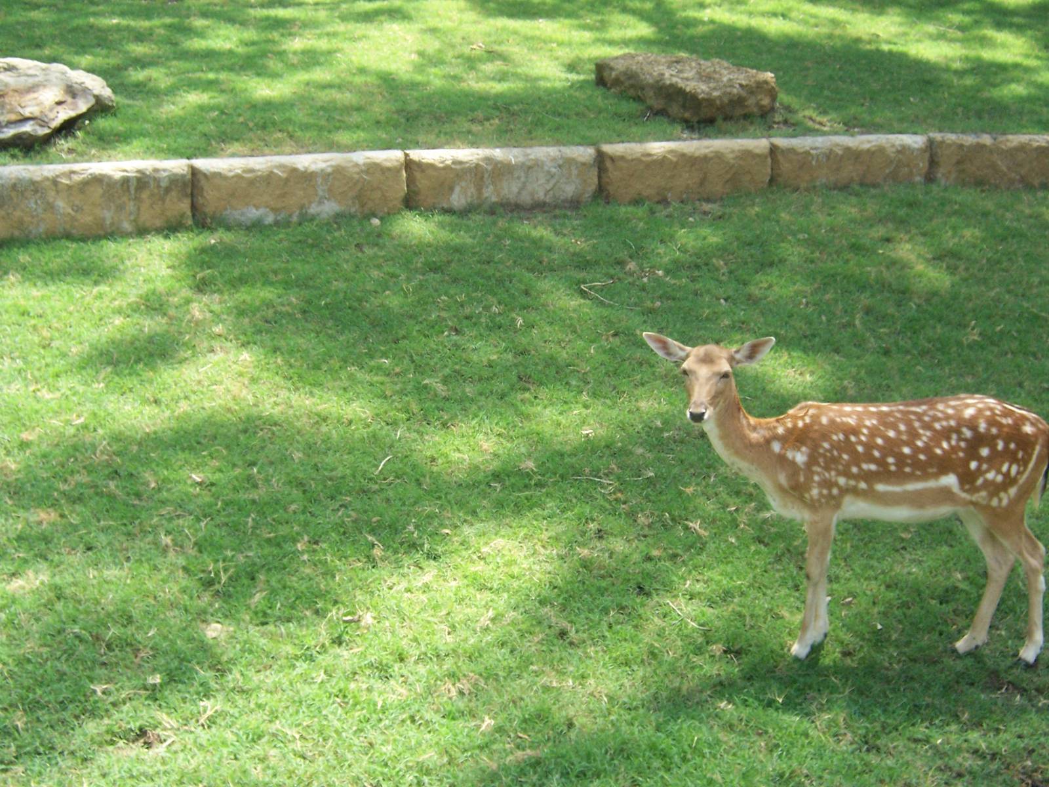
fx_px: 1485
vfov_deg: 29.7
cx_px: 524
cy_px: 394
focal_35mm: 49
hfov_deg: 38.9
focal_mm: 8.2
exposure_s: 1/250
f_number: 4
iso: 140
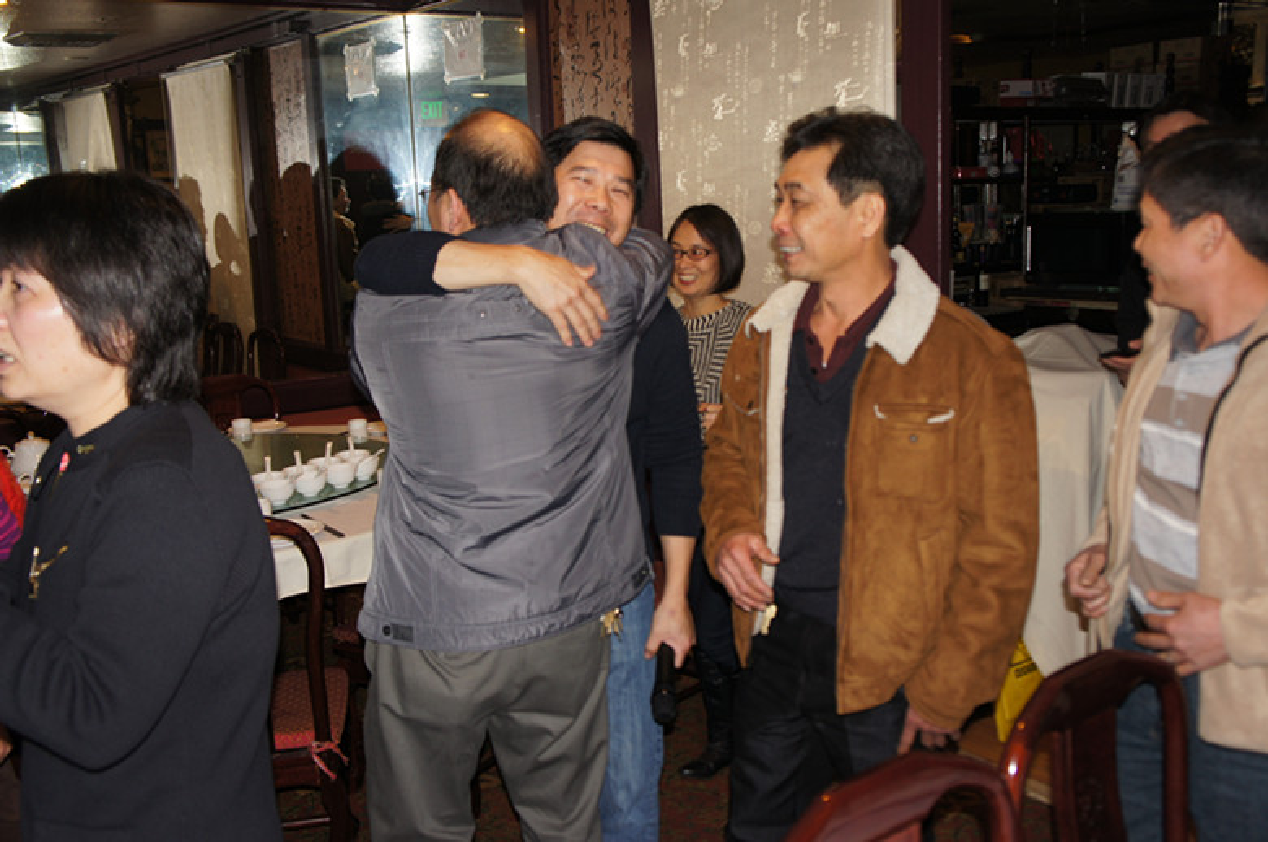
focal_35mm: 38
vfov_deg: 35.4
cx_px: 634
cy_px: 421
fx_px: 1319
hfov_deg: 51.3
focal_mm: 25
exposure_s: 1/60
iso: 200
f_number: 4
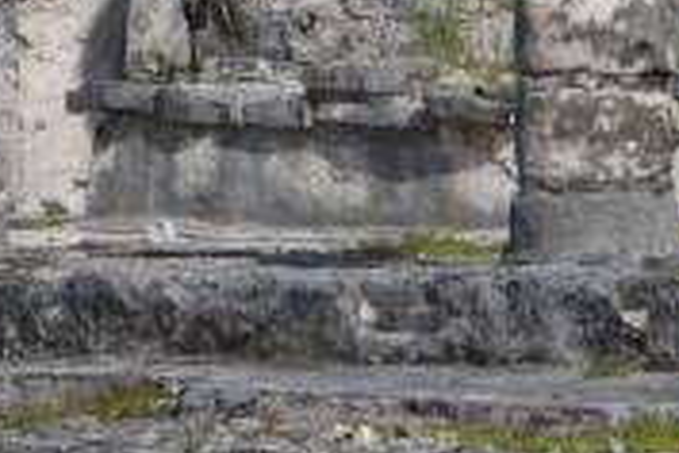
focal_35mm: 477
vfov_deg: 2.8
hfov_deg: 4.3
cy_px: -833
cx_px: 1166
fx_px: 8994
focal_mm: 55
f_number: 5.6
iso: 200
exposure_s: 1/1600
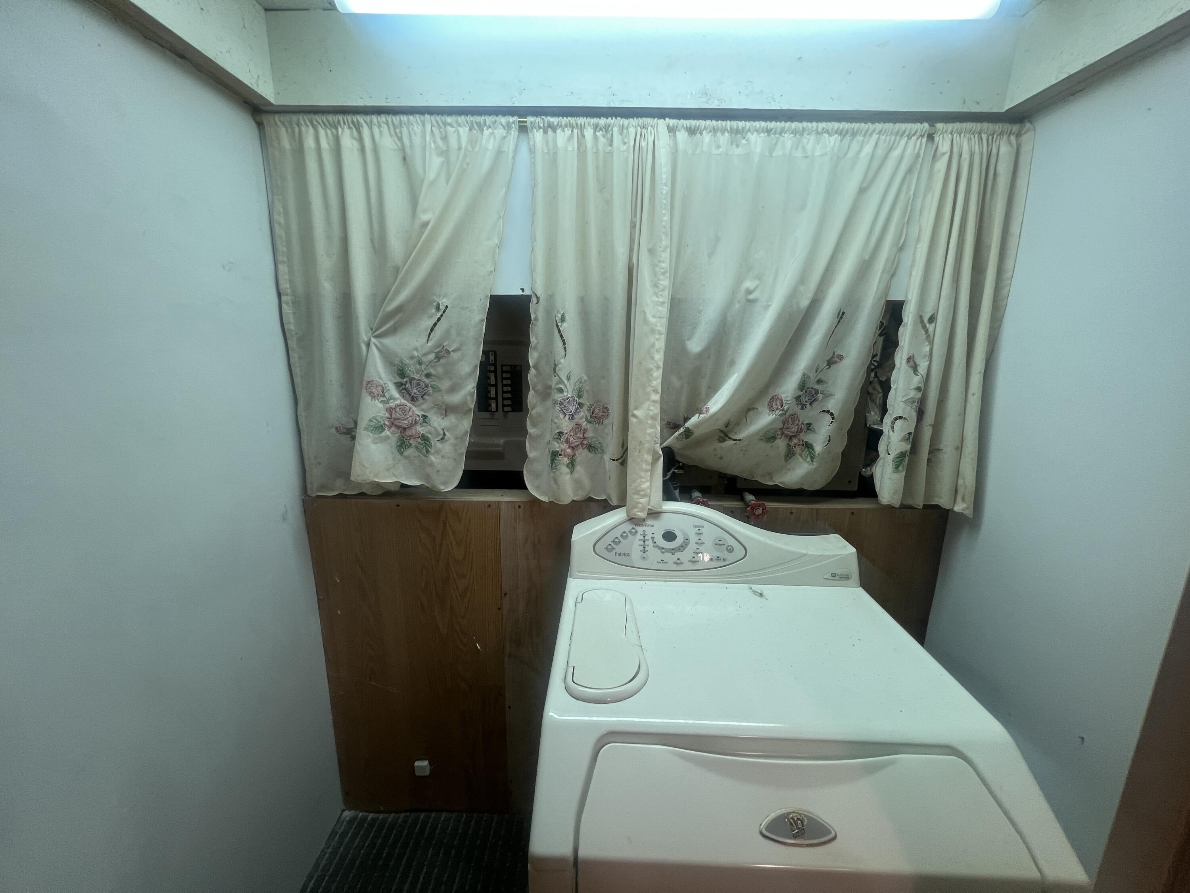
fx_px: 447
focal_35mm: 13
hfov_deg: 106.2
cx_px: 595
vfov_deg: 89.9
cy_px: 446
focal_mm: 1.57
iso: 125
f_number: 1.8
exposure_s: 1/60
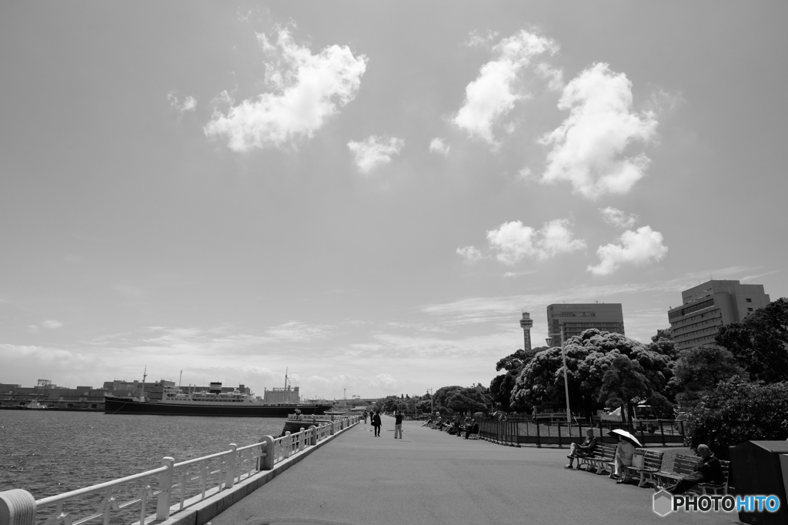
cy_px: 262
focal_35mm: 24
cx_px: 394
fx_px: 525
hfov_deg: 73.8
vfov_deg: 53.1
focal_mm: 16
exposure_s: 1/480
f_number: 8
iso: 200
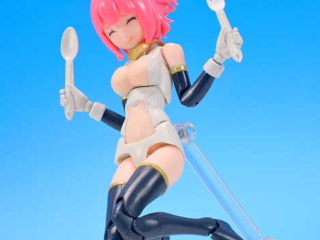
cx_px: 161
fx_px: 1424
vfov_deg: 9.6
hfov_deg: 12.8
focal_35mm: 154
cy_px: 120
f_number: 5.6
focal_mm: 25.5
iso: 80
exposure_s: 1/2
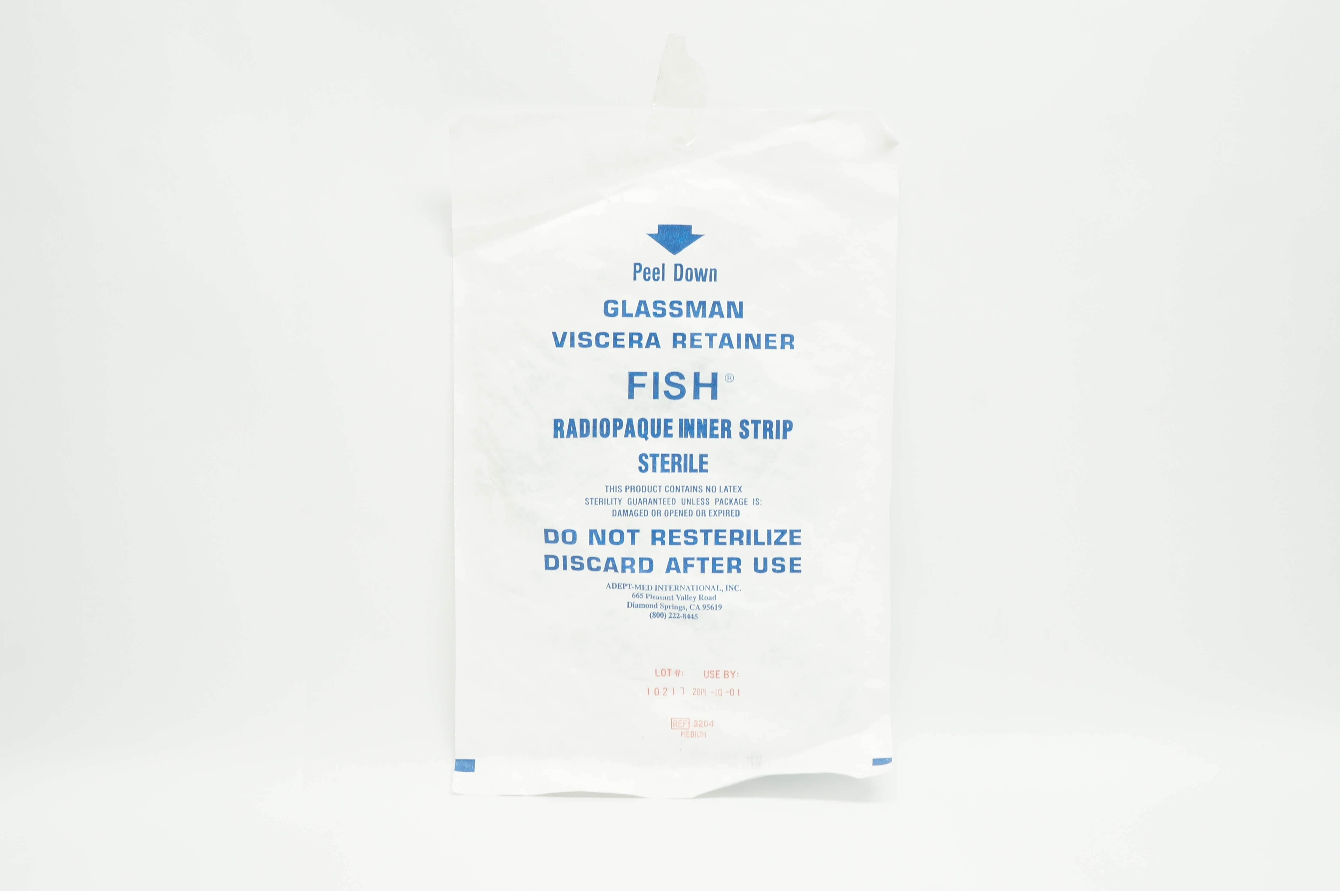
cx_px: 670
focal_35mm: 39
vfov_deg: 34.1
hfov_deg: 49.6
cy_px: 446
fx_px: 1450
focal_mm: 26
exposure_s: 1/25
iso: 400
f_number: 9
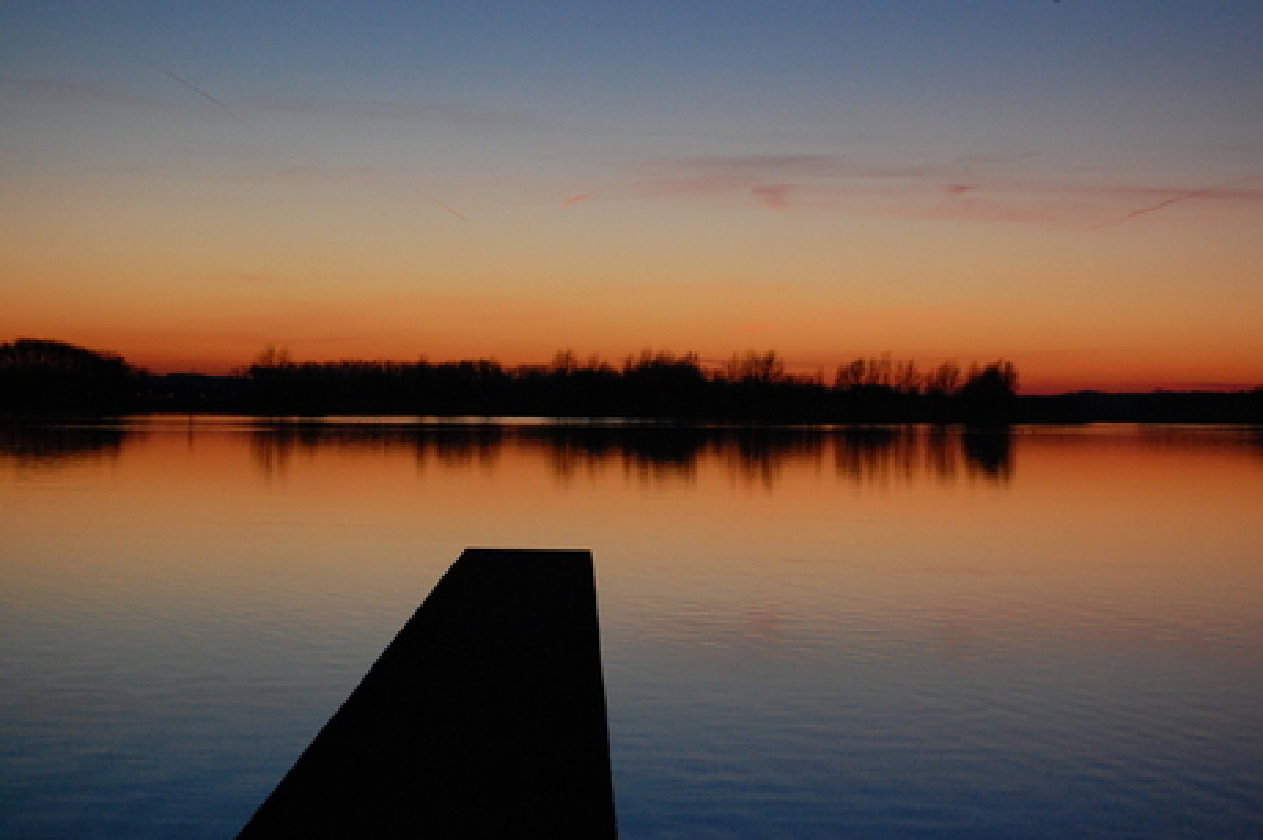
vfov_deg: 16.5
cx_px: 632
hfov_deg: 24.6
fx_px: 2892
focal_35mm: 82
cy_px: 420
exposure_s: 1/80
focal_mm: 55
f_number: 5.6
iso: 1600
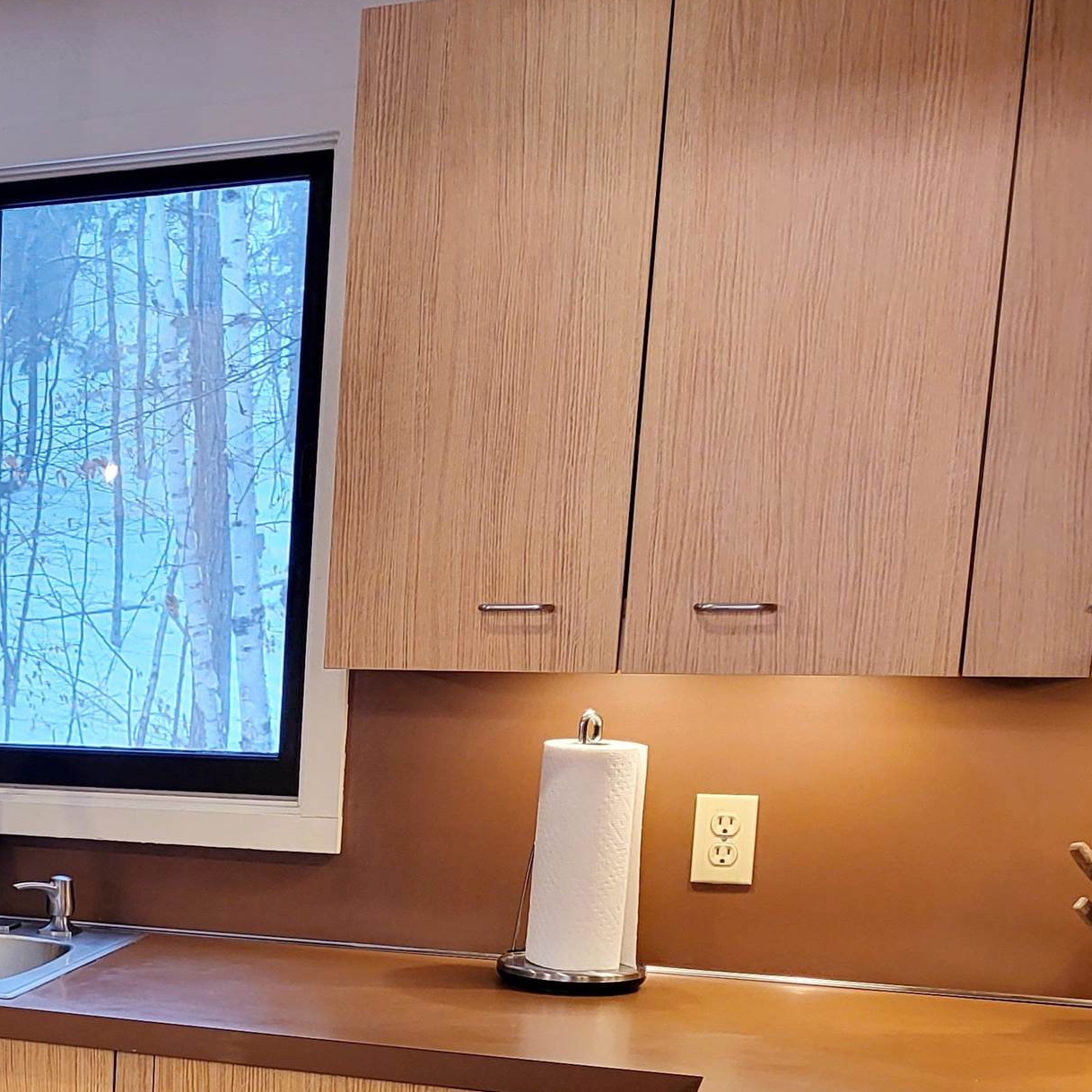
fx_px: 2070
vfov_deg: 28.2
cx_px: -250
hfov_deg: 26.1
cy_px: 1024
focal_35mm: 58
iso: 200
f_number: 1.8
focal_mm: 5.4
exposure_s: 1/40
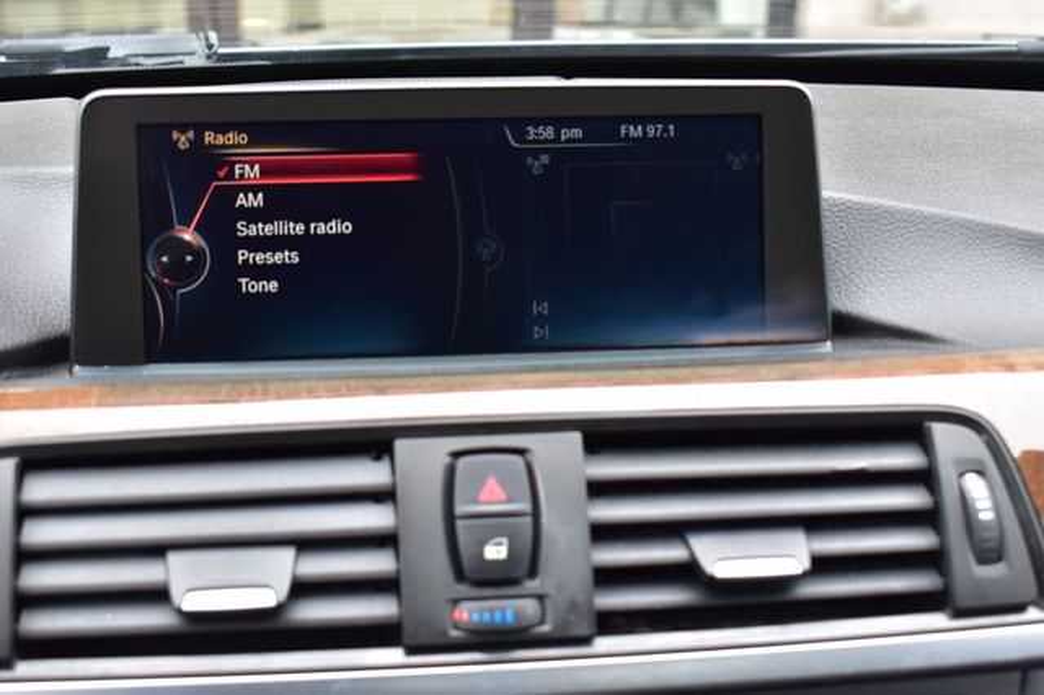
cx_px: 522
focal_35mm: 52
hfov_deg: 37.9
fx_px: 1522
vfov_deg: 25.7
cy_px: 348
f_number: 7.1
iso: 400
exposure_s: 1/25
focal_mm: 35
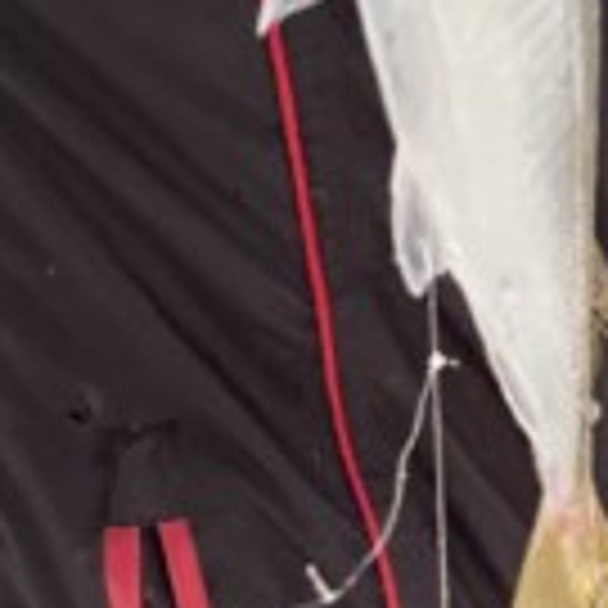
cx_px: 842
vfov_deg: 10.3
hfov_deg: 10.0
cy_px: 113
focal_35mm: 170
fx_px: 3378
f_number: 1.6
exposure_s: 1/392
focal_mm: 5.96
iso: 64
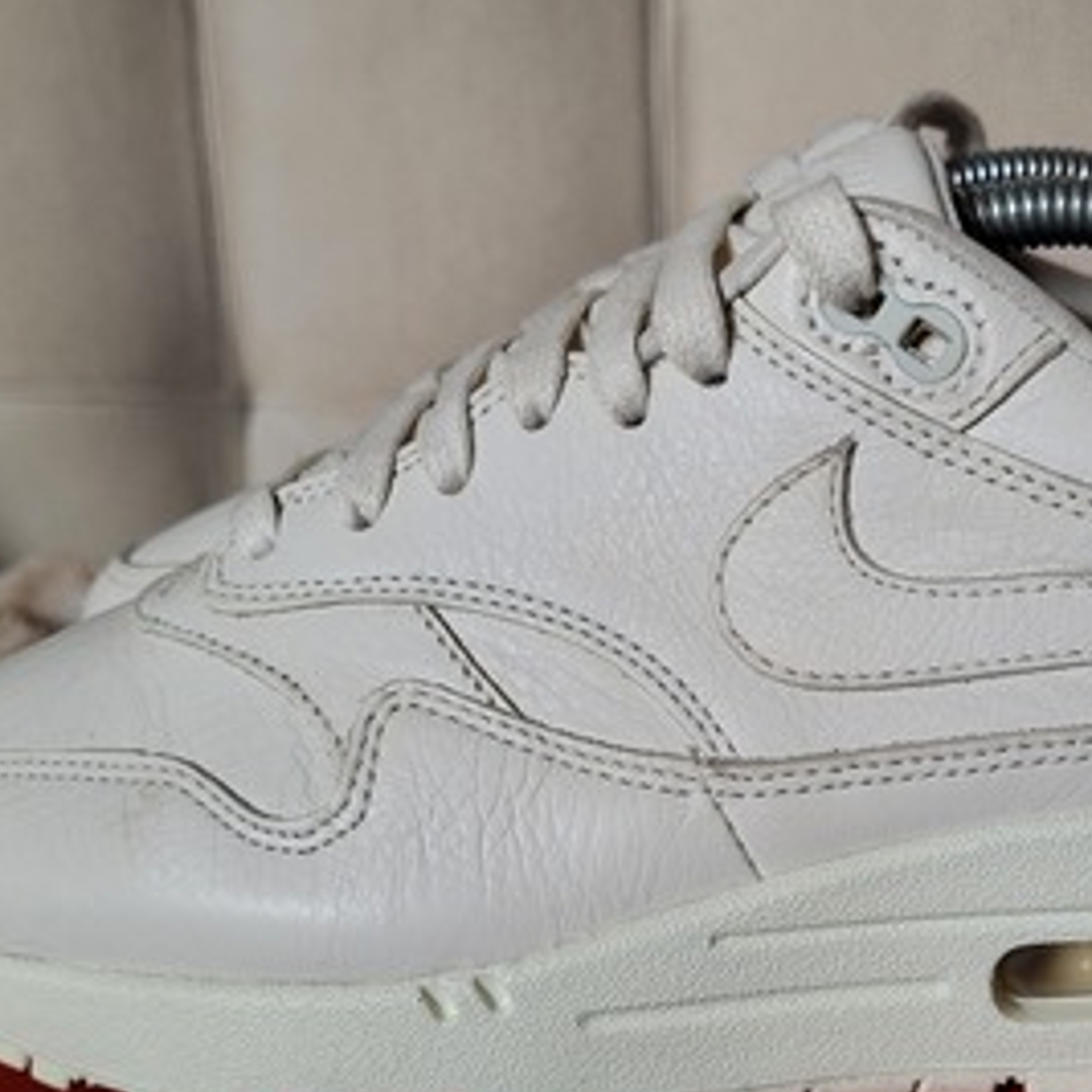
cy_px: 695
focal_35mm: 44
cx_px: 748
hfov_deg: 37.8
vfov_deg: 38.1
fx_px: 1570
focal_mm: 5.4
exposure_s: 1/50
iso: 160
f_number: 1.8
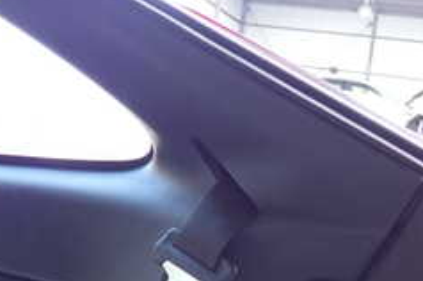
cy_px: 73
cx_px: -34
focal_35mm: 84
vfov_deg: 16.1
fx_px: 986
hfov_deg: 22.9
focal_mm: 5.79
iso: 200
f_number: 2.4
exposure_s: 1/50
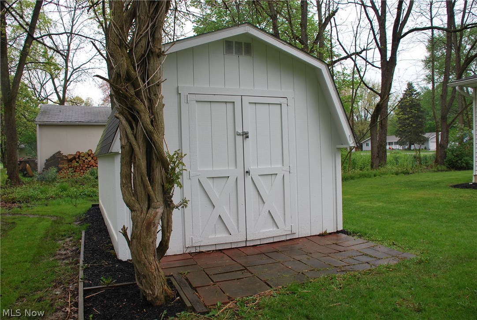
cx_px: 238
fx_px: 358
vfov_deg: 48.1
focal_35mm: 27
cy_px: 160
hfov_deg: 67.3
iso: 180
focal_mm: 18
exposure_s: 1/125
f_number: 5.6
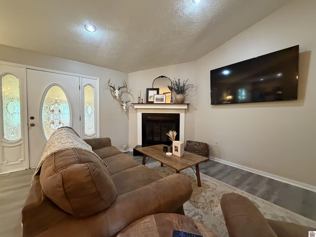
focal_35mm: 14
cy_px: 118
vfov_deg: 85.7
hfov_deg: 102.1
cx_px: 158
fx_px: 128
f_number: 2.2
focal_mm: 2.22
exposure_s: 1/60
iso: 800
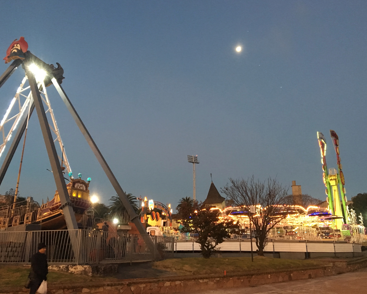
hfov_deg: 57.2
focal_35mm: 31
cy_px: 143
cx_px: 185
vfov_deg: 47.1
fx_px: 337
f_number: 2.2
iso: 250
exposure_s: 1/17
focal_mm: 4.15
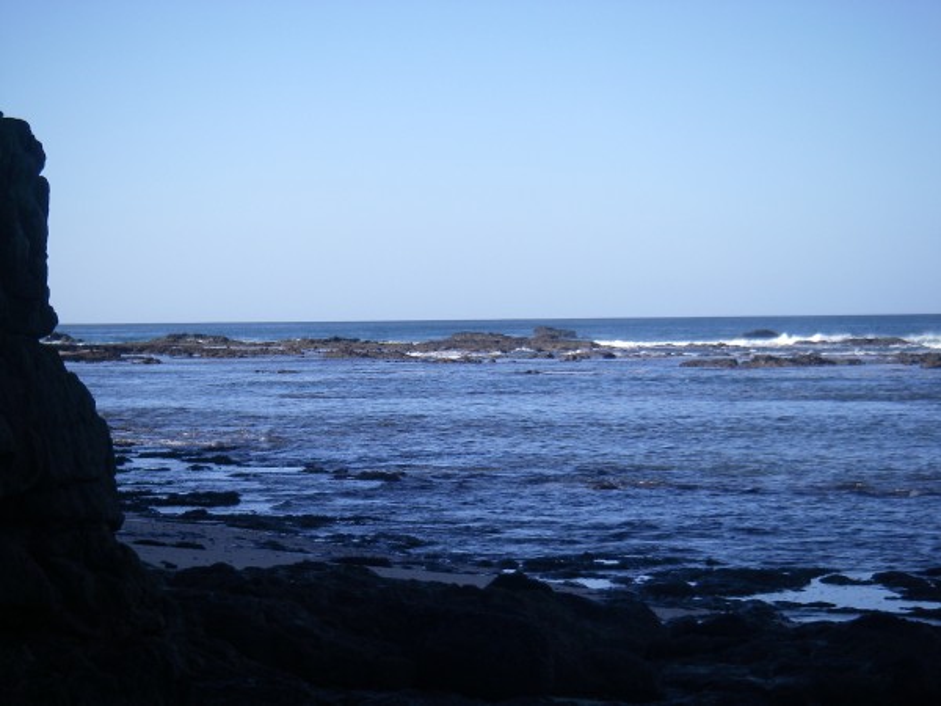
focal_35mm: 114
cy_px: 353
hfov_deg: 17.3
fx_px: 3099
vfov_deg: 13.0
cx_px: 470
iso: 64
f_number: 4
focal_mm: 18.9
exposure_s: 1/400
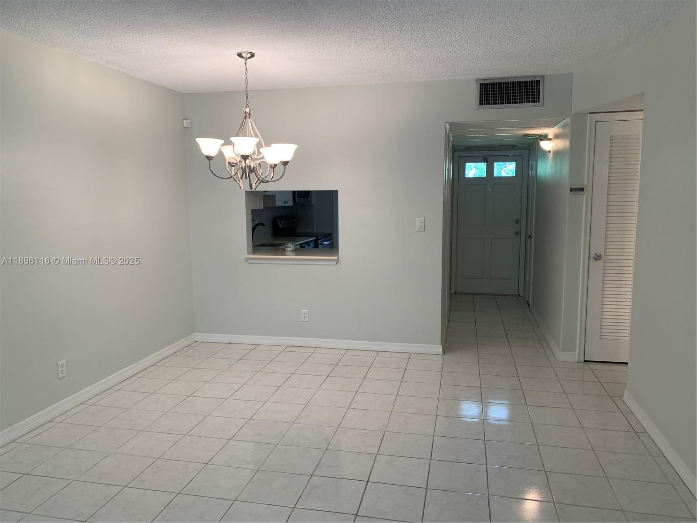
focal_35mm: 26
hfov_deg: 67.3
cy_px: 262
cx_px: 348
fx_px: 524
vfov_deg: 53.1
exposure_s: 1/120
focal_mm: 4.25
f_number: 1.8
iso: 80
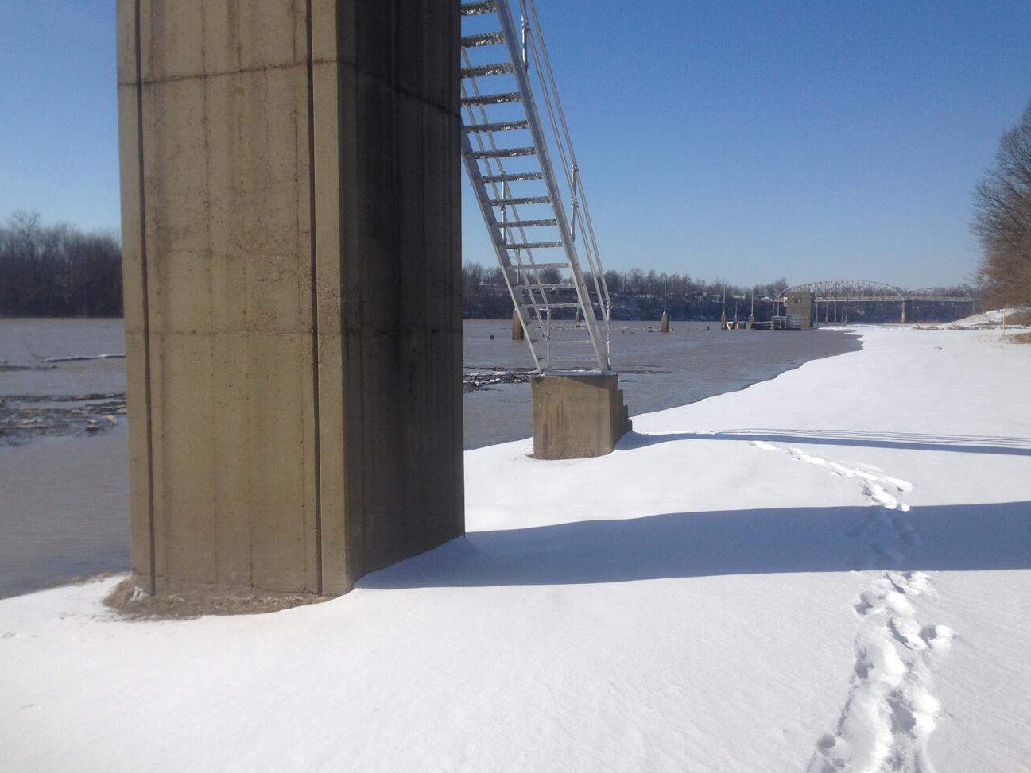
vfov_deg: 41.8
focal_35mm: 34
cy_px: 382
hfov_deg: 54.0
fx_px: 1013
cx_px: 510
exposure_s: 1/3390
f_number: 2.4
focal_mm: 4.12
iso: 50
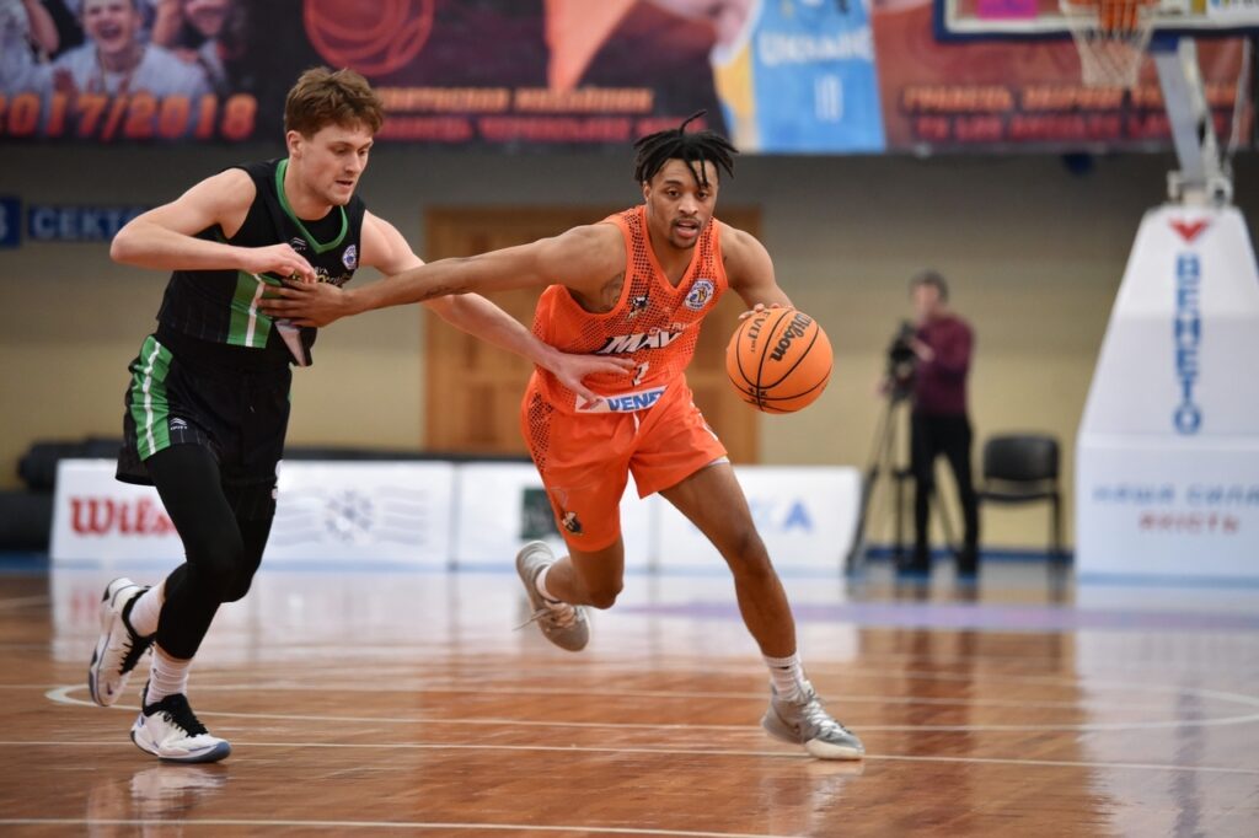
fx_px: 6293
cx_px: 630
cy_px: 419
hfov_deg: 11.4
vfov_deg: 7.6
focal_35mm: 180
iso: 5000
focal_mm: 180
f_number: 2.8
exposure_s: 1/1250
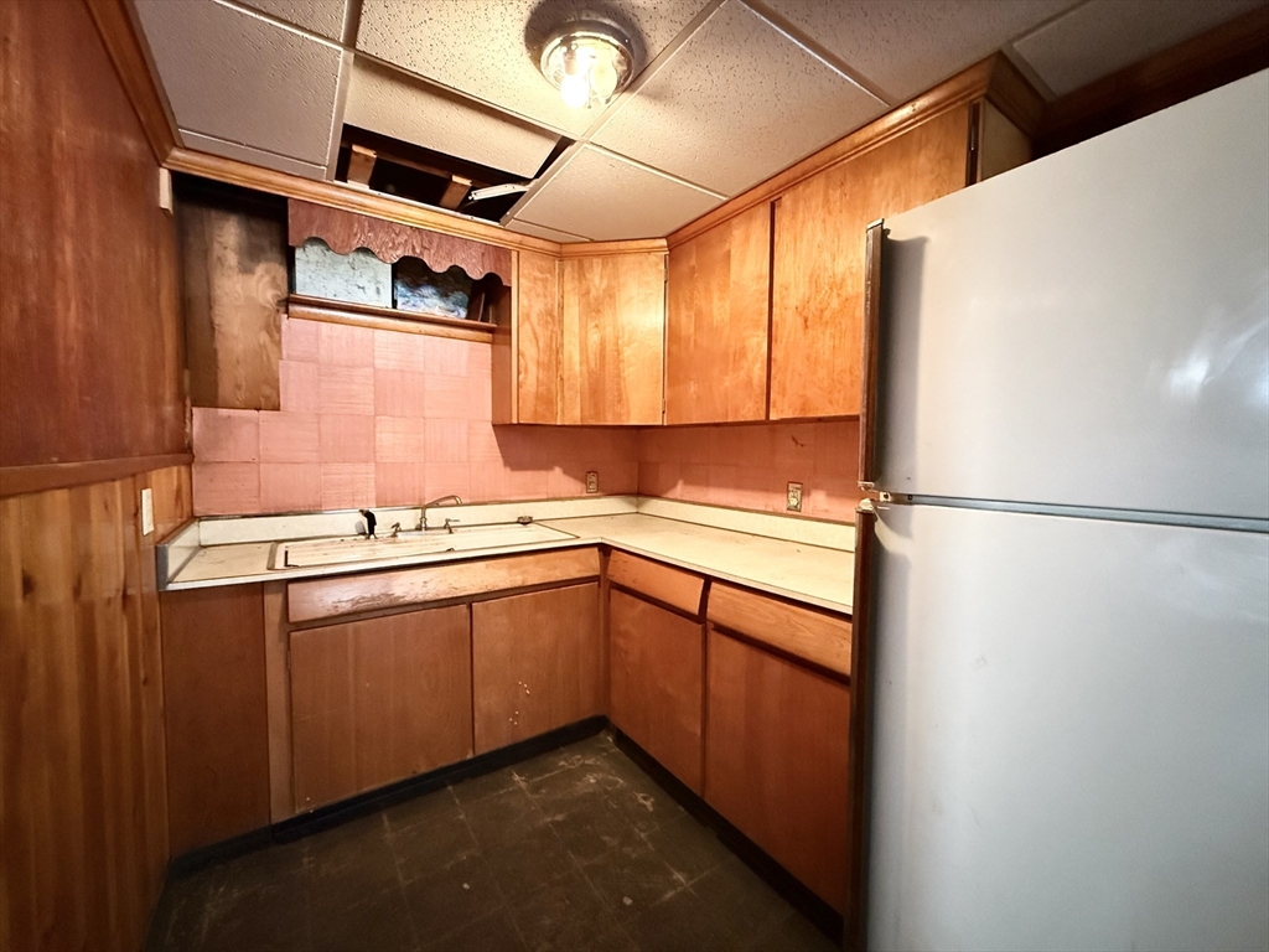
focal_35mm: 14
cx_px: 634
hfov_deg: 102.1
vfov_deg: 85.7
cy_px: 476
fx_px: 513
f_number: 2.2
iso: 1250
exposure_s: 1/40
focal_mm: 2.22
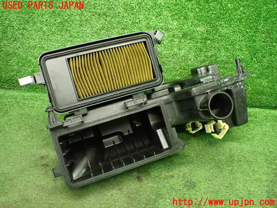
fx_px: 240
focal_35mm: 30
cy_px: 104
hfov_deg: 60.0
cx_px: 138
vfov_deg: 46.8
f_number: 2.3
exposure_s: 1/60
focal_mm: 5.4
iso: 800
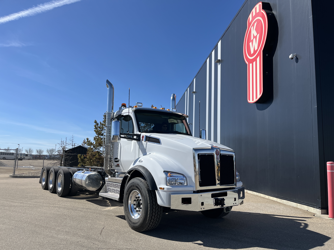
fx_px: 251
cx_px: 167
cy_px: 125
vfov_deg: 53.1
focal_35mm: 26
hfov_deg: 67.3
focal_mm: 5.1
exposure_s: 1/4651
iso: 50
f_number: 1.6
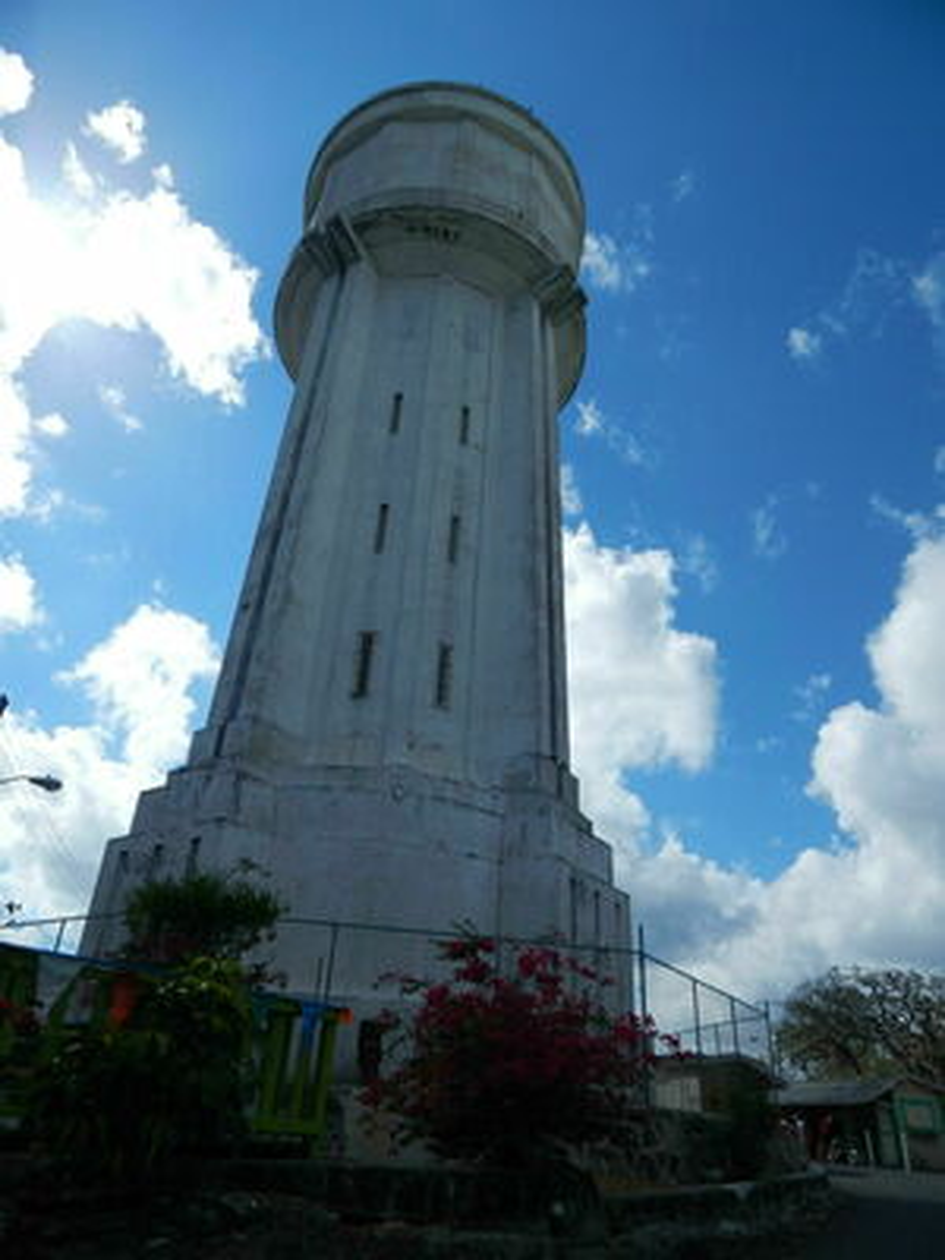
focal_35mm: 22
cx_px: 472
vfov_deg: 76.4
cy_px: 630
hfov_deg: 61.1
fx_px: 801
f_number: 6
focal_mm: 4
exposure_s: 1/1000
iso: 125
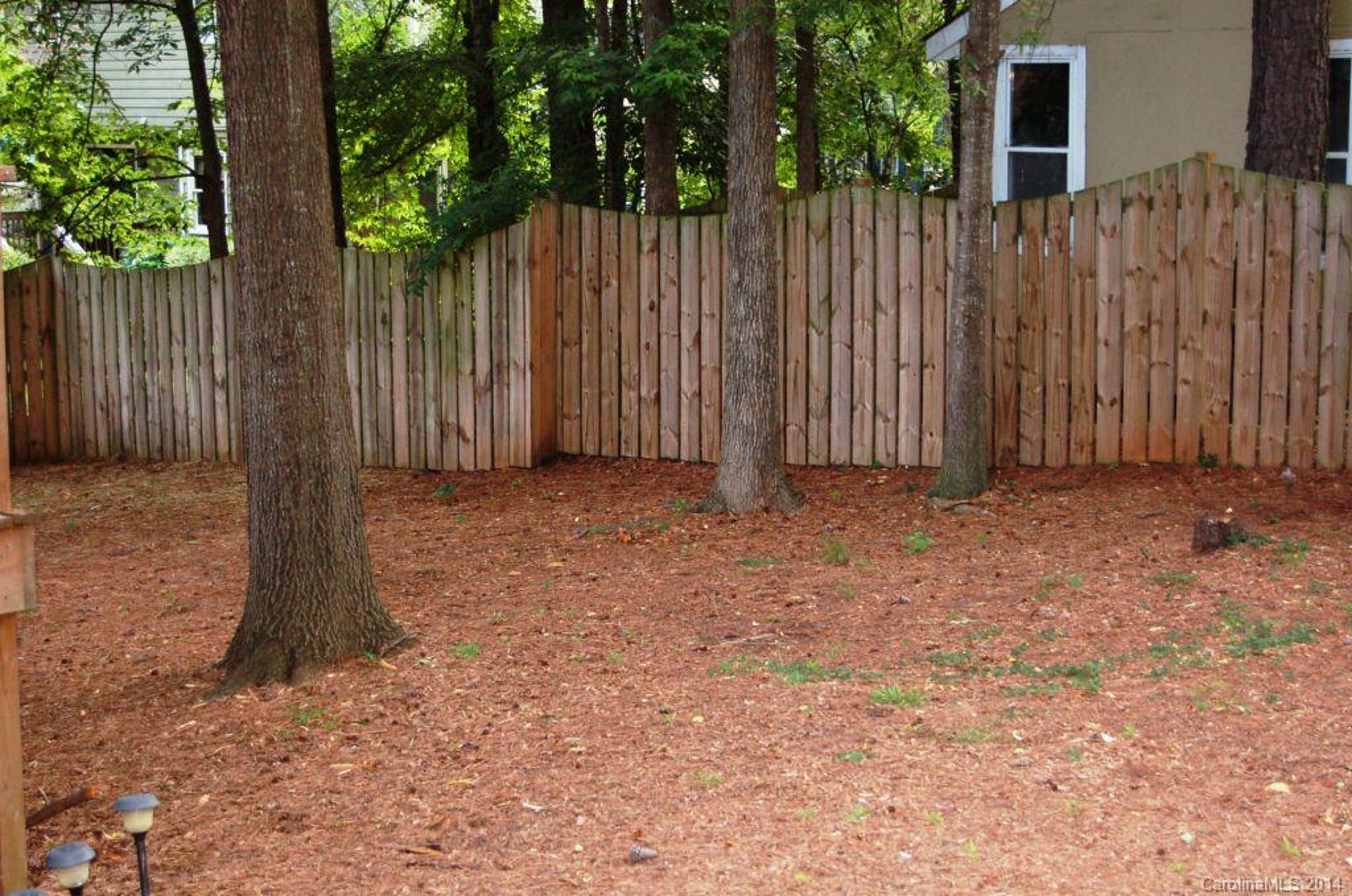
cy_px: 448
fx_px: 2362
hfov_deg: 31.9
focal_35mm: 63
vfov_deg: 21.5
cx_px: 676
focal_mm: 42
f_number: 5.3
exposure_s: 1/60
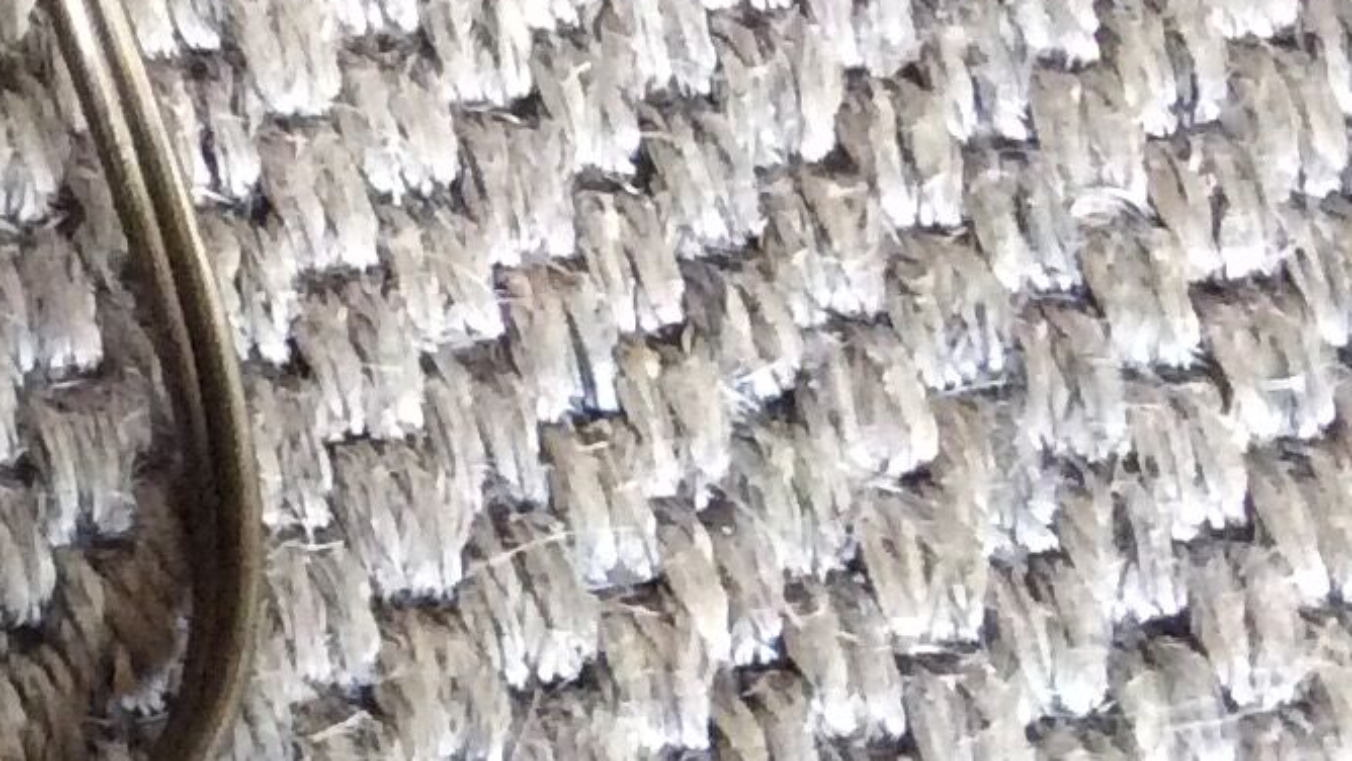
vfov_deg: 8.9
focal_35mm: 135
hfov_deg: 14.4
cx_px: -915
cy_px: -144
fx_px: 4840
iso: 250
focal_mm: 3.3
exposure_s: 1/25
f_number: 2.4
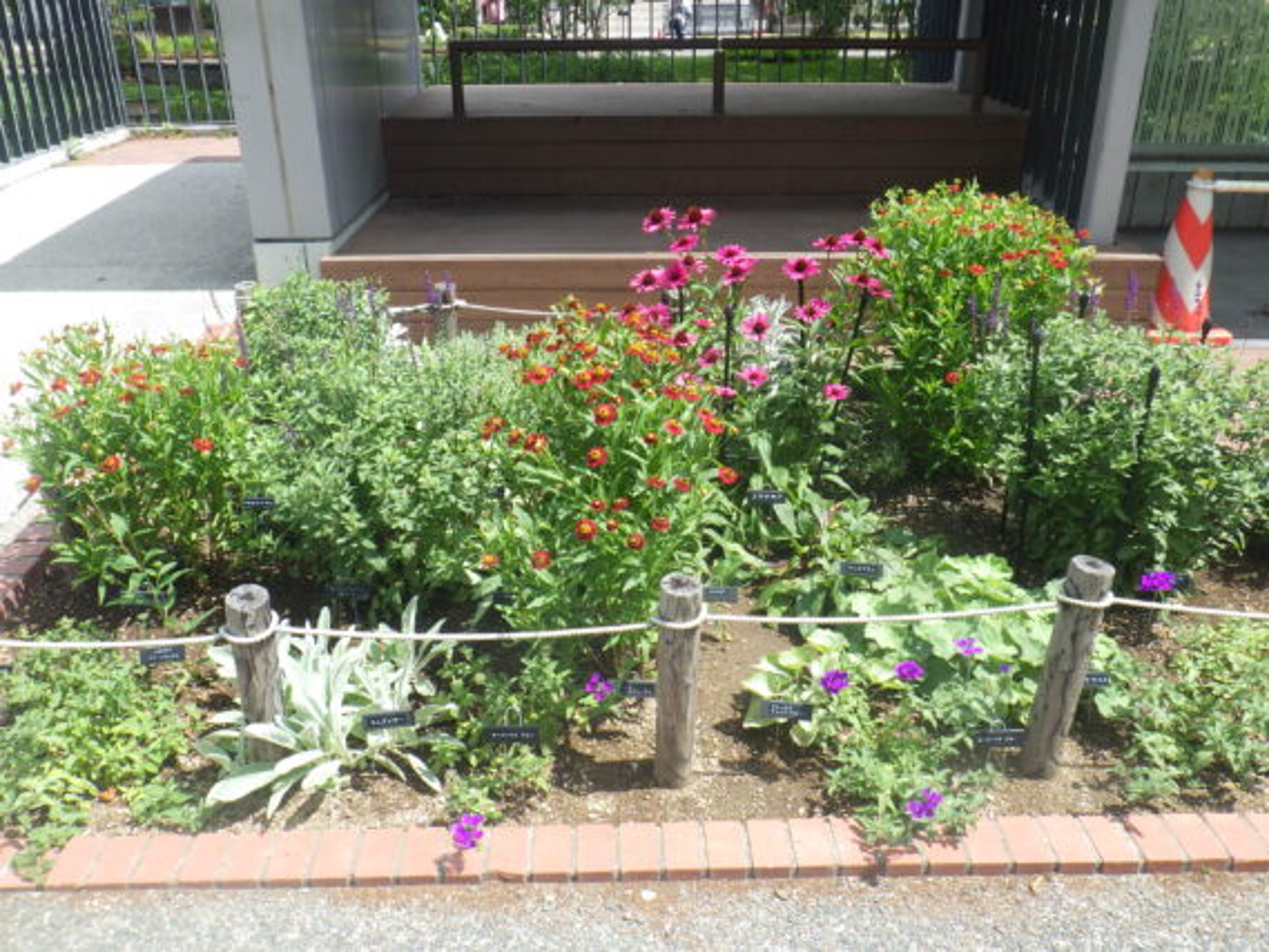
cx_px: 634
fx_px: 1027
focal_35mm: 28
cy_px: 476
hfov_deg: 63.4
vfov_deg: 49.8
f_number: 4.2
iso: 125
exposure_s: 1/400
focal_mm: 5
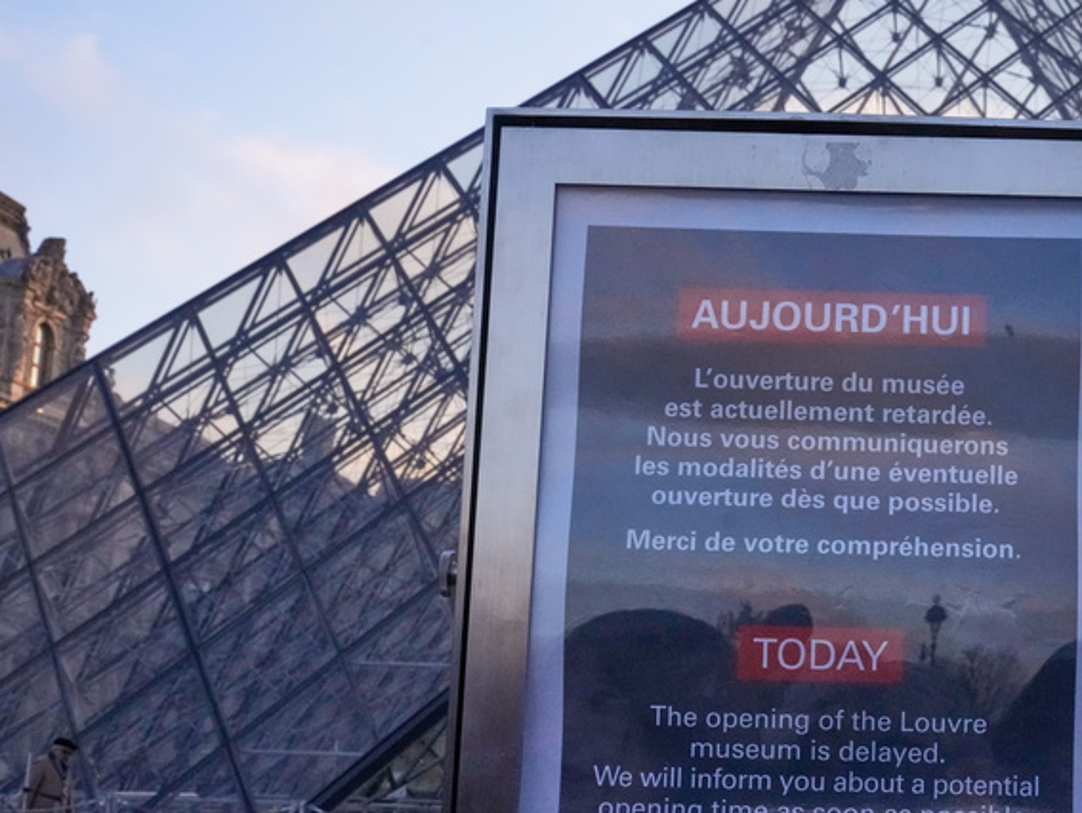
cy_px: 490
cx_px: 895
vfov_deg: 24.8
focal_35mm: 59
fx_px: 1845
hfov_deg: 31.7
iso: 4000
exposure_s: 1/800
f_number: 16
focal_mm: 34
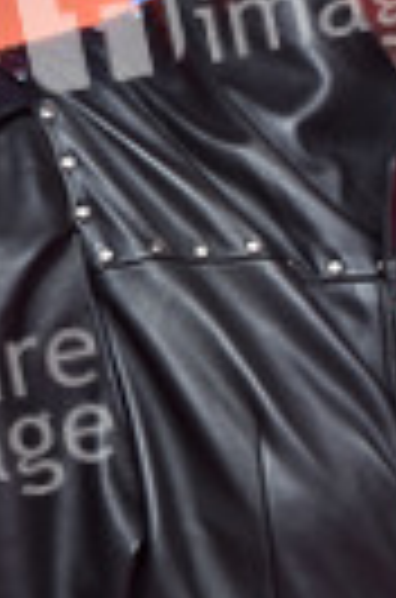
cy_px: 211
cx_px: 374
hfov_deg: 2.3
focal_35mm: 603
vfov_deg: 3.4
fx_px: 10001
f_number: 3.5
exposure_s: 1/250
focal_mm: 200
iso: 2000
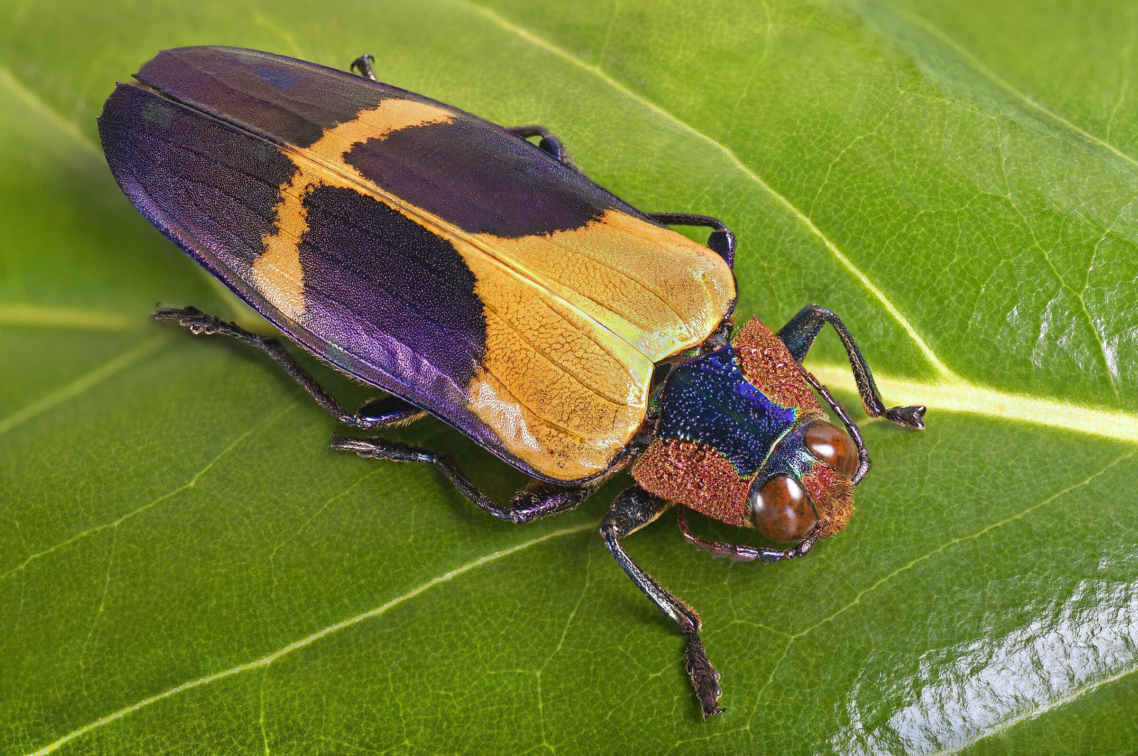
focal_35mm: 90
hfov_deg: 22.6
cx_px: 569
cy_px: 378
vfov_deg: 15.2
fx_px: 2841
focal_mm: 60
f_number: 8
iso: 100
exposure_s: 1/250
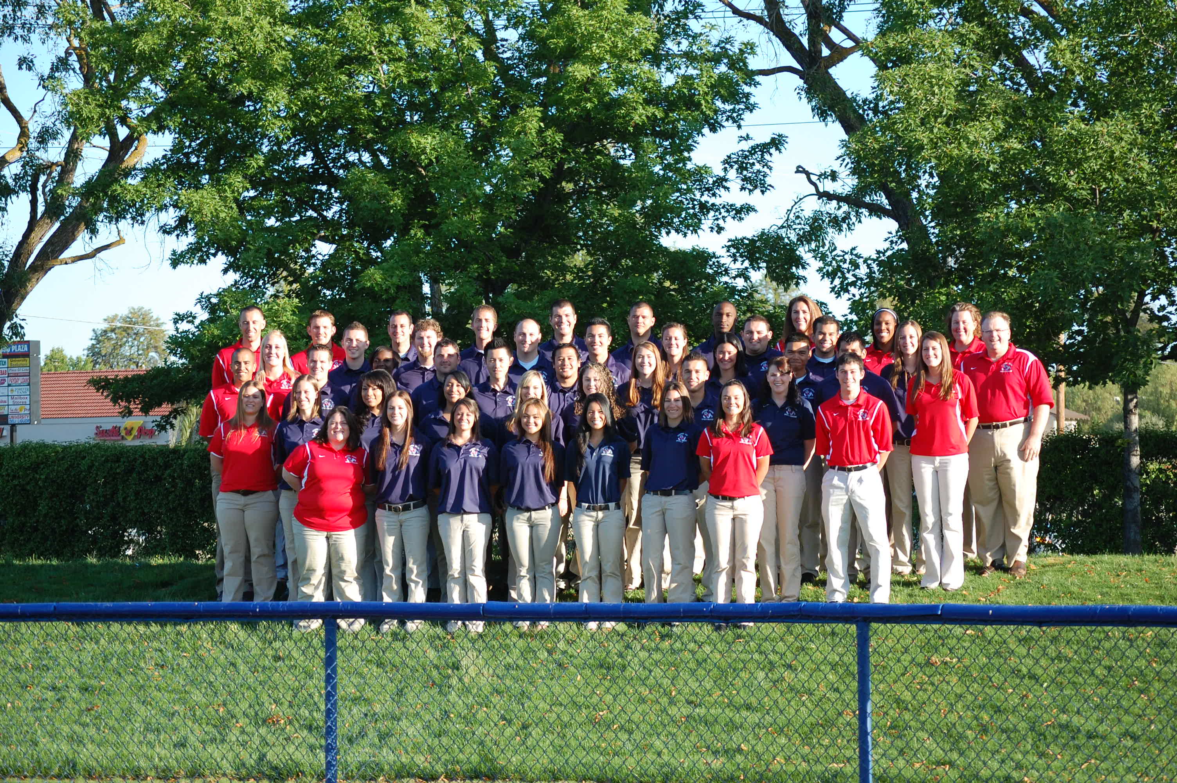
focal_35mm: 112
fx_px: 3675
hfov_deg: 18.2
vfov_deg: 12.2
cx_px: 588
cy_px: 392
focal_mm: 75
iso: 400
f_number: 5.6
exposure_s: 1/500
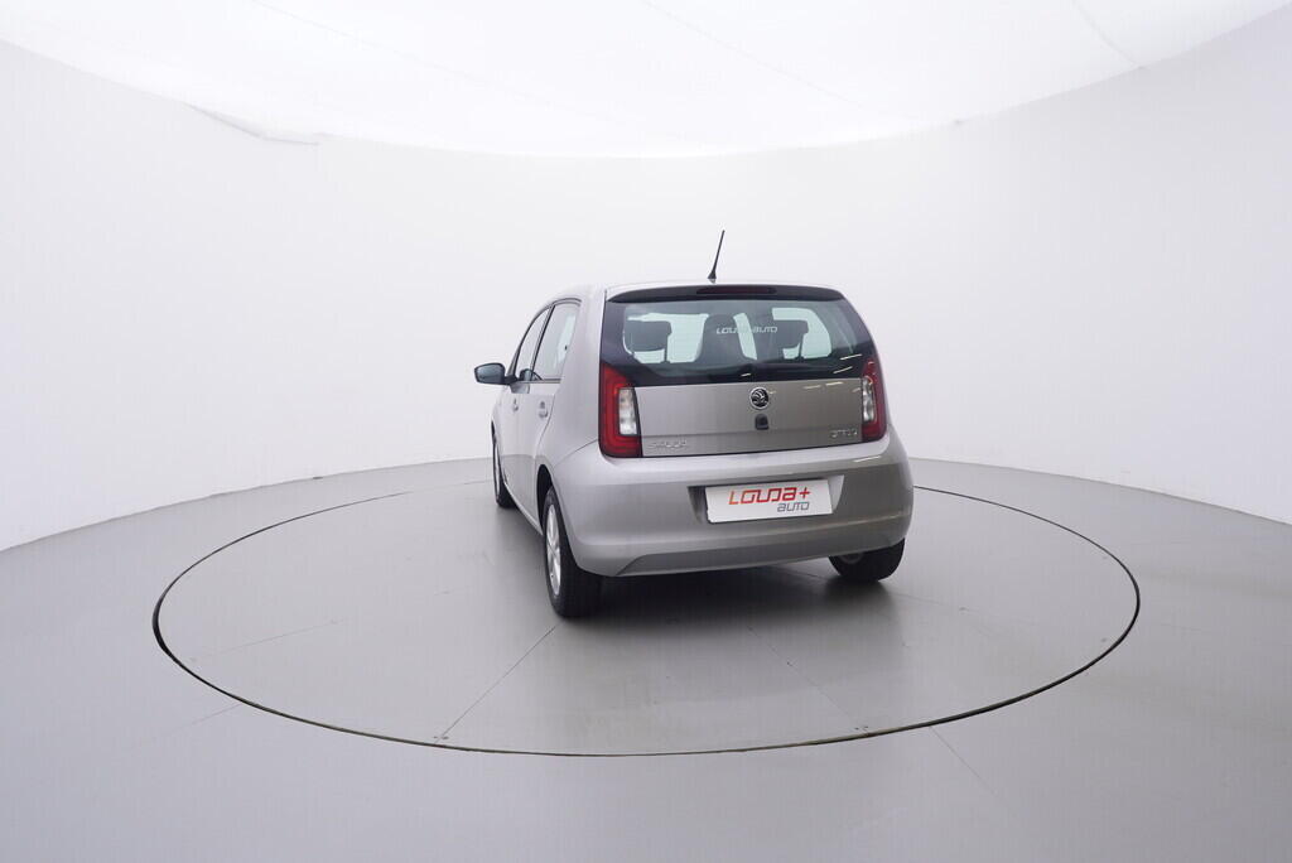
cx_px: 646
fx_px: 808
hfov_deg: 77.3
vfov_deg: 56.2
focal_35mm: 22
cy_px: 432
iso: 200
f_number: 5
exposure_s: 1/80
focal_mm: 15
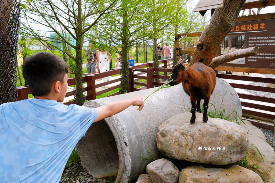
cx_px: 138
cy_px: 92
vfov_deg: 39.9
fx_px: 252
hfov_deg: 57.2
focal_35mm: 33
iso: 320
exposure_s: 1/400
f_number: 8
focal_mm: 33
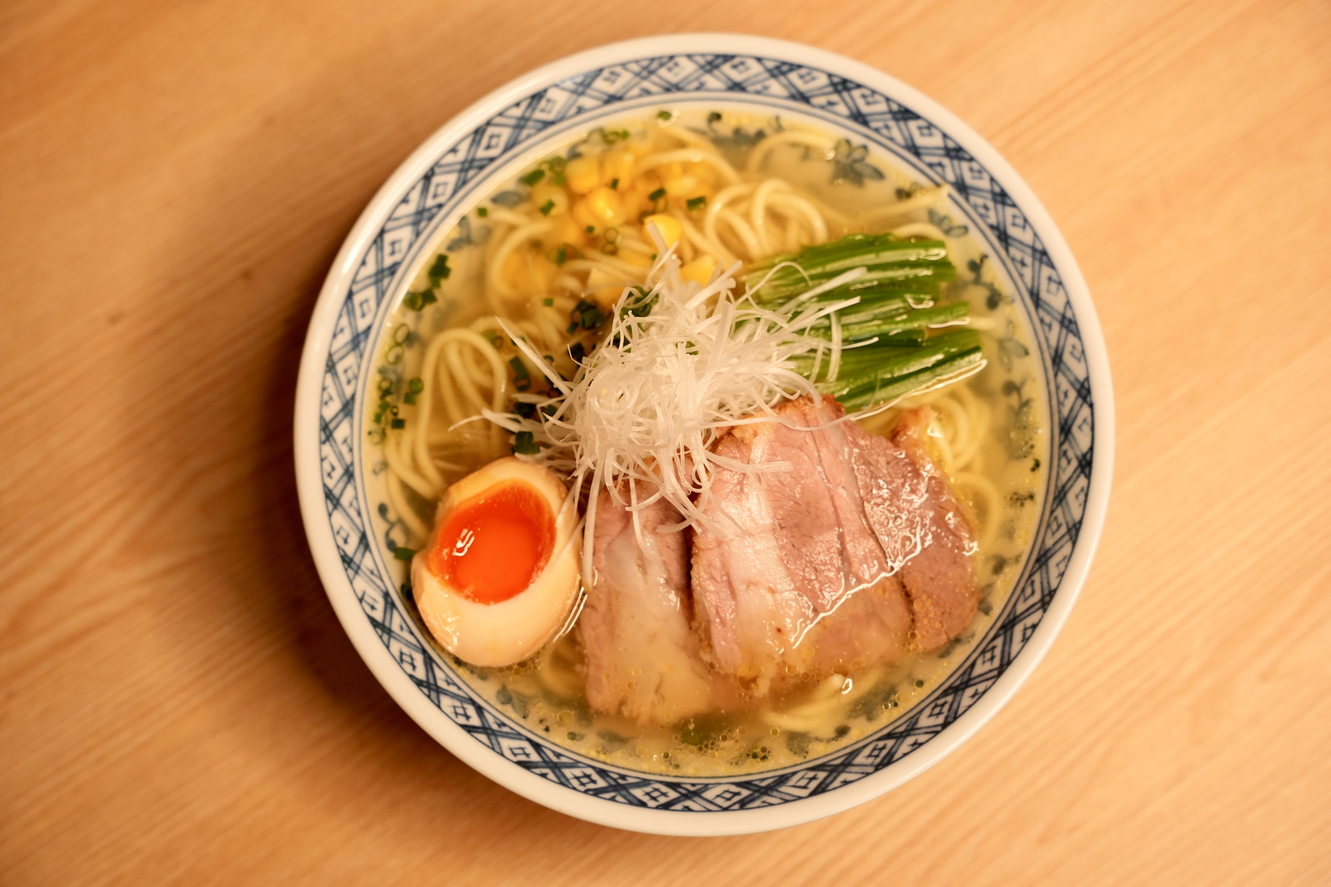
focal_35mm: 56
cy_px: 444
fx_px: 2052
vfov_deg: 24.4
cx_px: 666
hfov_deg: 35.9
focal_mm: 55.5
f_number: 4.5
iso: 1000
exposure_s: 1/125
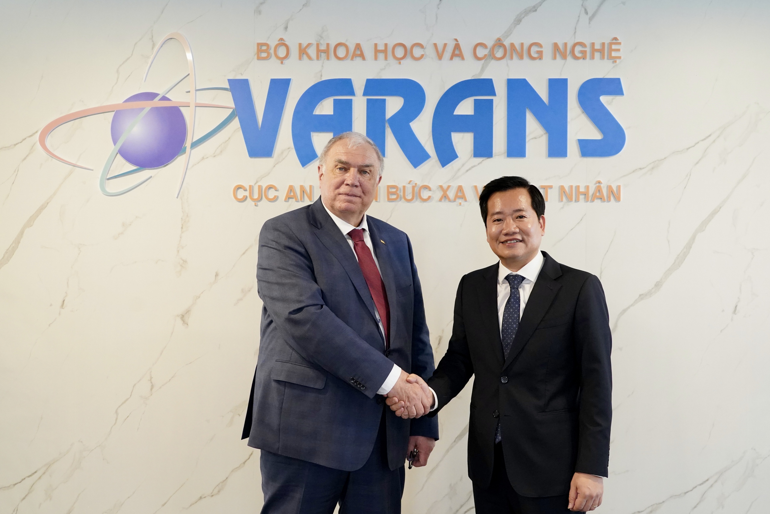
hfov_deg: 48.4
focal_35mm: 40
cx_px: 385
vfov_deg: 33.4
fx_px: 856
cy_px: 257
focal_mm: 40
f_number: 5
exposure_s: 1/125
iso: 6400
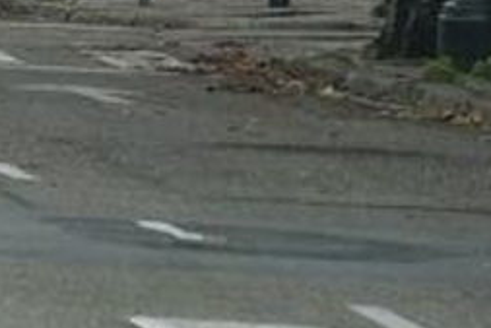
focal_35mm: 1004
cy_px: -593
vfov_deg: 1.4
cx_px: -767
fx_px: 13701
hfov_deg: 2.0
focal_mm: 58.29
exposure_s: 1/1000
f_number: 4
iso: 400
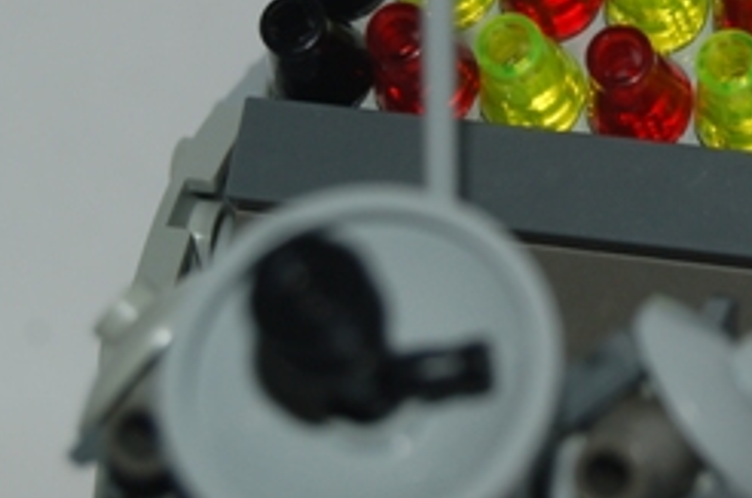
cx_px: 660
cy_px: -9
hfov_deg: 10.1
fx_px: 4216
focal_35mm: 202
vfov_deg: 6.7
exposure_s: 1/125
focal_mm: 55
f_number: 5.6
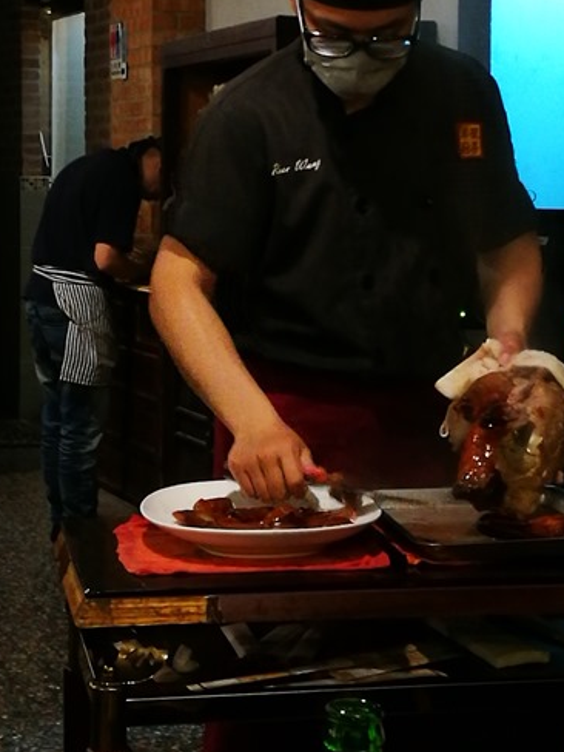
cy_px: 220
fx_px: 2086
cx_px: 331
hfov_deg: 15.4
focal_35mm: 96
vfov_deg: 20.3
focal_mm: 4.5
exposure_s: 1/20
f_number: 2.2
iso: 640
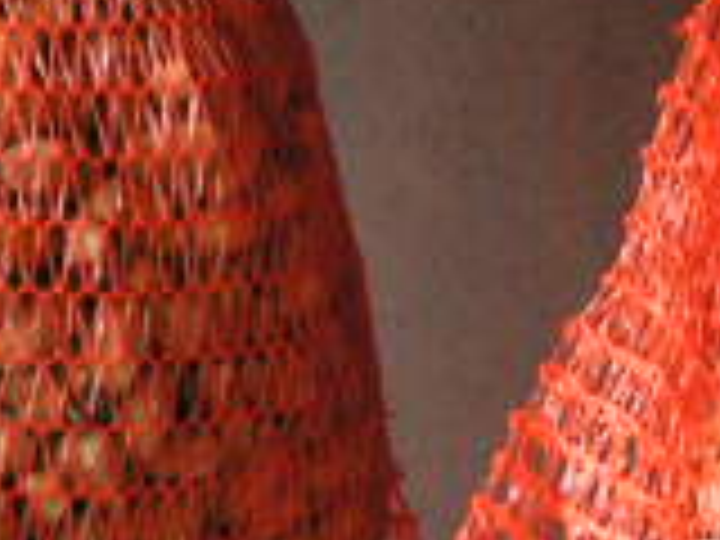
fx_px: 8653
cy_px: 256
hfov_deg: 4.8
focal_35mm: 416
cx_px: 576
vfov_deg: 3.6
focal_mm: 15.9
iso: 200
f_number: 3.5
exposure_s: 1/15
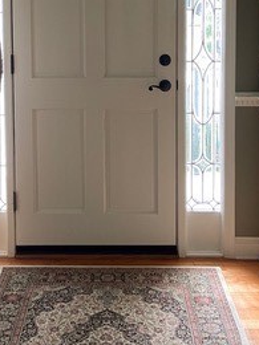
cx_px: 86
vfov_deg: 29.4
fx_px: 638
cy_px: 56
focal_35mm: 64
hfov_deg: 22.8
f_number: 1.8
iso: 160
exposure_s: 1/60
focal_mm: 4.25
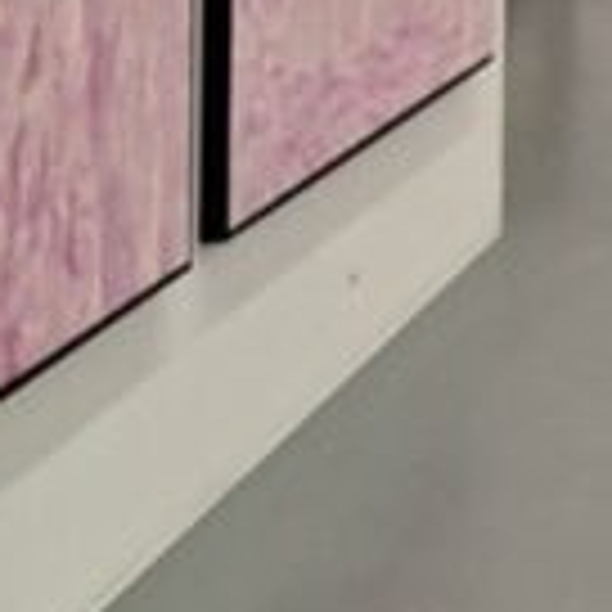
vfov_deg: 11.2
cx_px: 1415
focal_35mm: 146
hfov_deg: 10.5
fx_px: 2920
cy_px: -457
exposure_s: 1/100
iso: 64
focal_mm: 5.54
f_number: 1.8
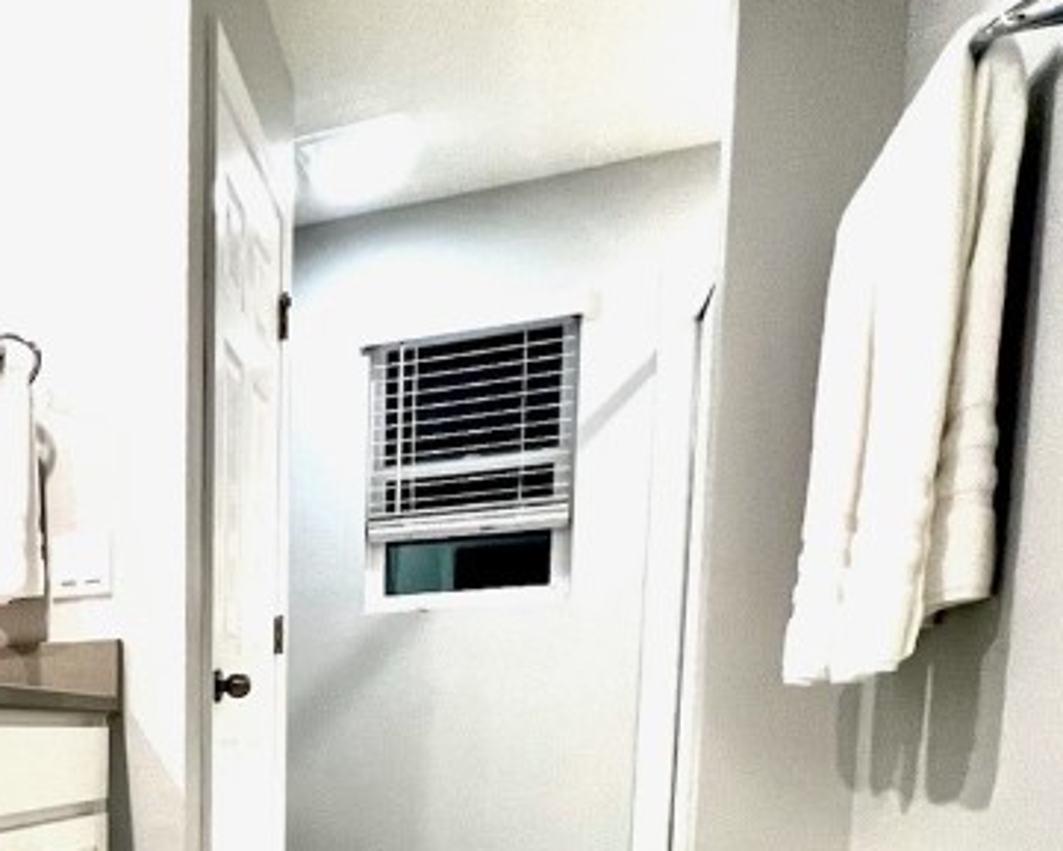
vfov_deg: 36.0
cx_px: -88
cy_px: 901
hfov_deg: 41.0
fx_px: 1133
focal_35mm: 36
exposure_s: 1/60
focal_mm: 1.57
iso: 125
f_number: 1.8
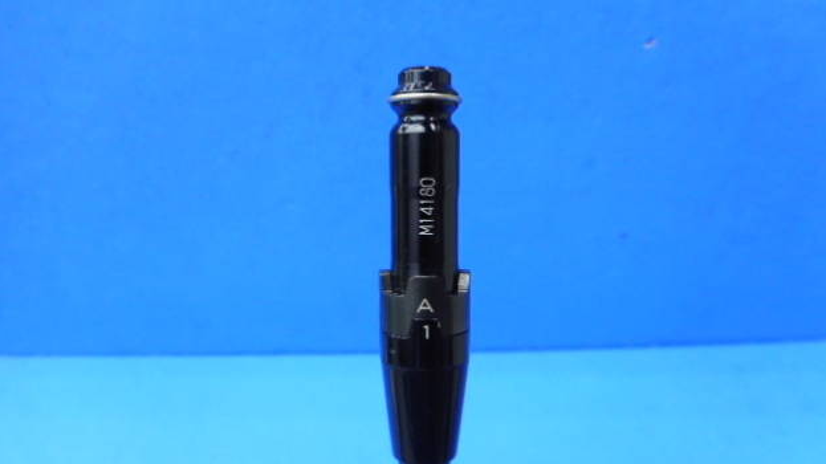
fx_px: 613
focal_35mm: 28
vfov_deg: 41.4
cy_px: 255
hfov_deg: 67.9
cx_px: 422
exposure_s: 1/30
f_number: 3.7
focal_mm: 4.5
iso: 180
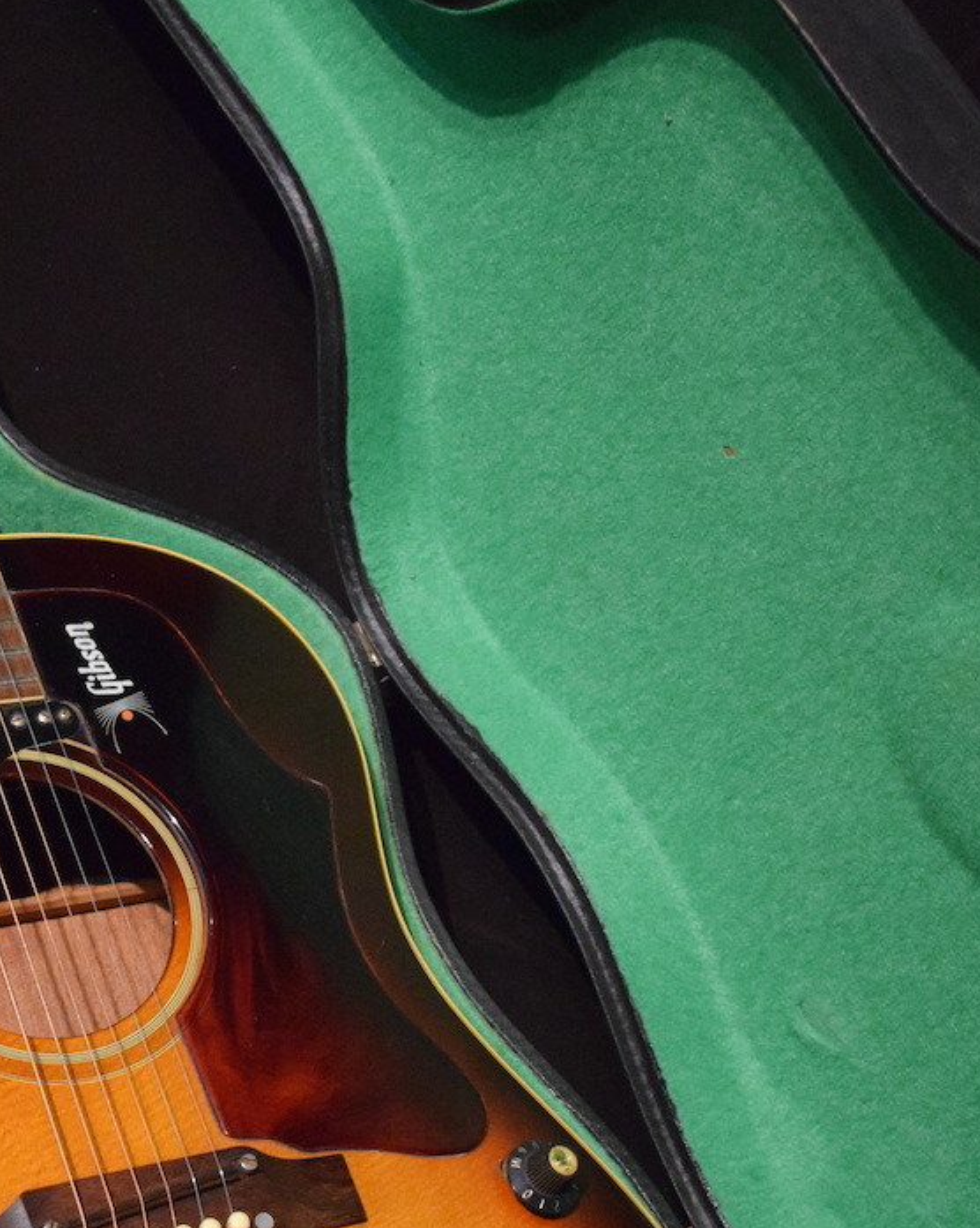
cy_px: 806
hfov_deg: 17.8
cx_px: 134
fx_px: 3084
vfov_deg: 22.4
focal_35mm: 85
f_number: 4.2
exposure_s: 1/60
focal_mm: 28
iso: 4500
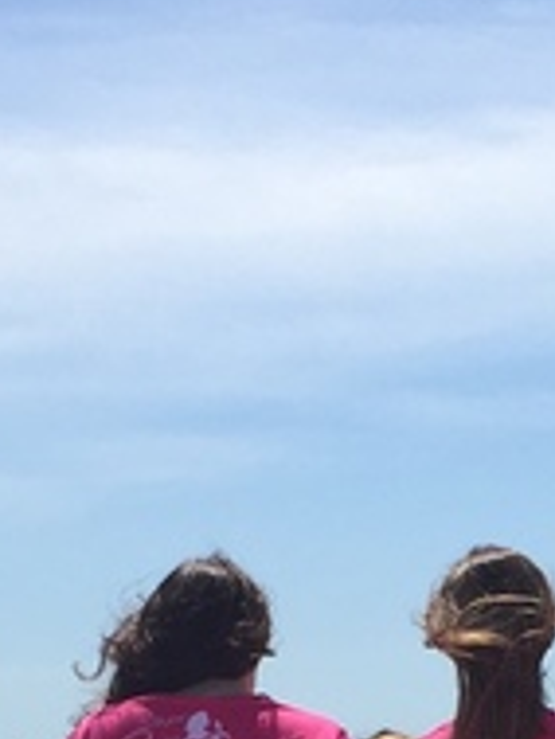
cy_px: 1126
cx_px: 418
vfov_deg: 12.7
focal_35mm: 147
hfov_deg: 10.1
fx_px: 3139
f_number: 2.2
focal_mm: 4.15
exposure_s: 1/2639
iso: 32
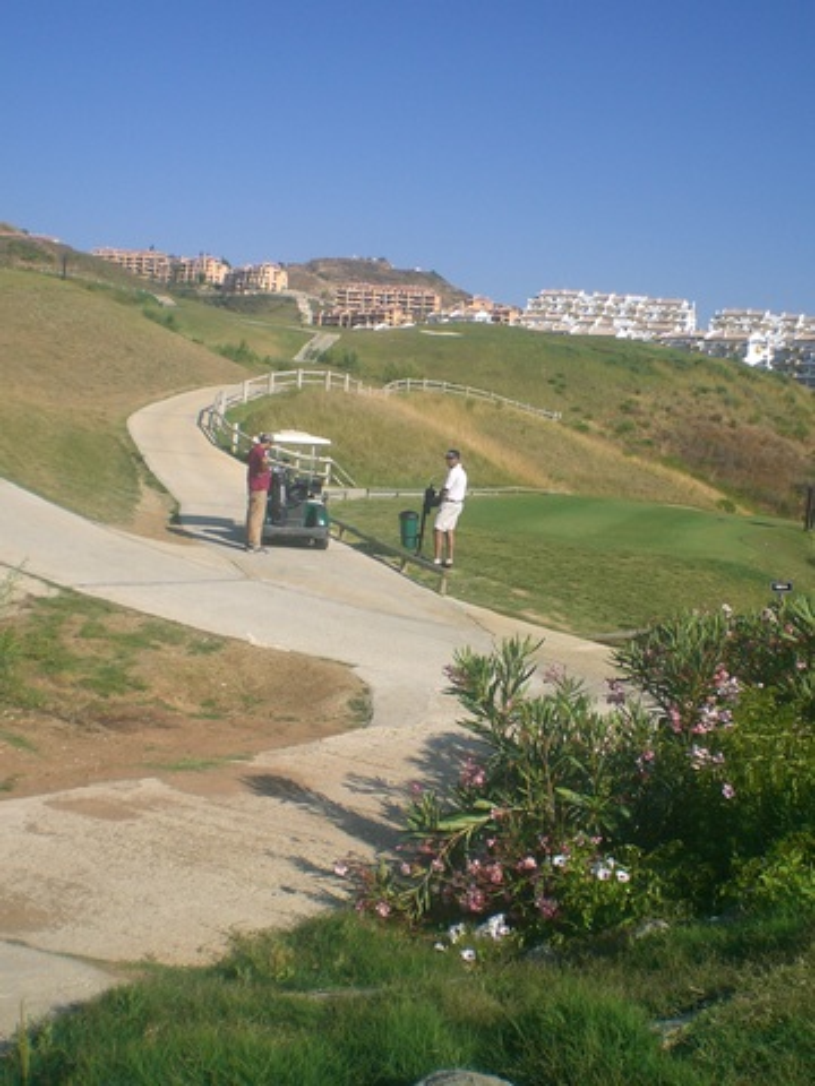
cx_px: 408
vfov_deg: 49.0
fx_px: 1193
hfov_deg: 37.7
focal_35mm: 38
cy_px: 543
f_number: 4.4
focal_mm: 6.3
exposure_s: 1/500
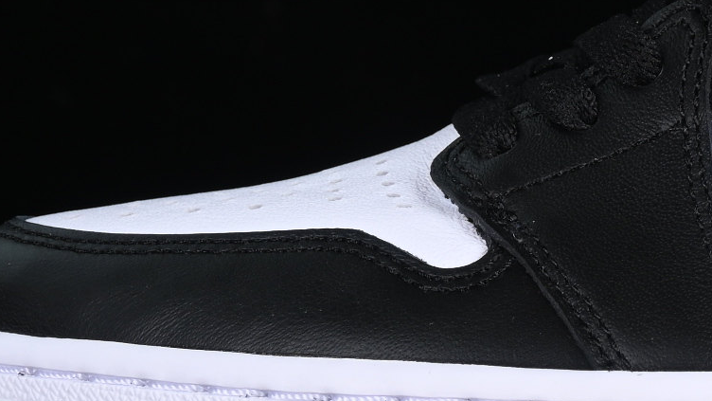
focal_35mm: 291
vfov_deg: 4.2
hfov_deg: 7.4
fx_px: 5494
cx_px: 843
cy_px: 9
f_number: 8
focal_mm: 50
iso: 160
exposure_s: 1/60
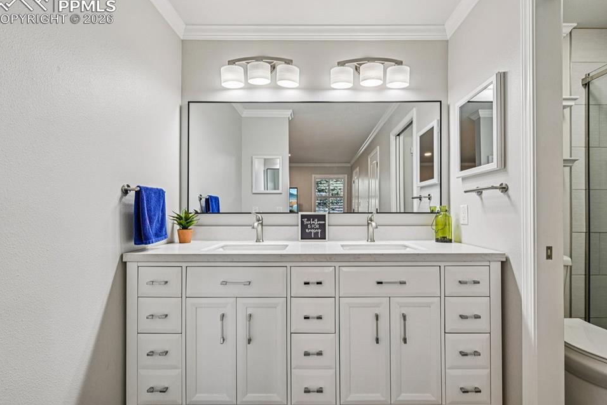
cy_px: 205
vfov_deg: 77.3
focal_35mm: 15
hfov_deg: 100.3
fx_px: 253
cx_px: 314
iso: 220
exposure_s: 1/15
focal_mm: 14
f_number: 11
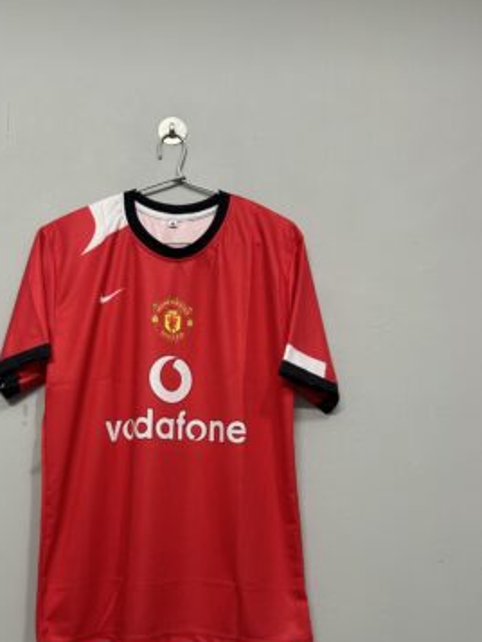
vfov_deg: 53.5
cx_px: 176
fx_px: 631
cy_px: 393
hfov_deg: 41.5
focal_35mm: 34
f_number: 1.5
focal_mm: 5.7
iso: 160
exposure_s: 1/50
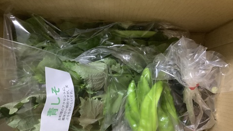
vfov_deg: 34.4
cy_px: 85
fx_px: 210
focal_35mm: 34
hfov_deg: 58.0
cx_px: 117
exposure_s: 1/40
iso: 400
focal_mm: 3.3
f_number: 2.4
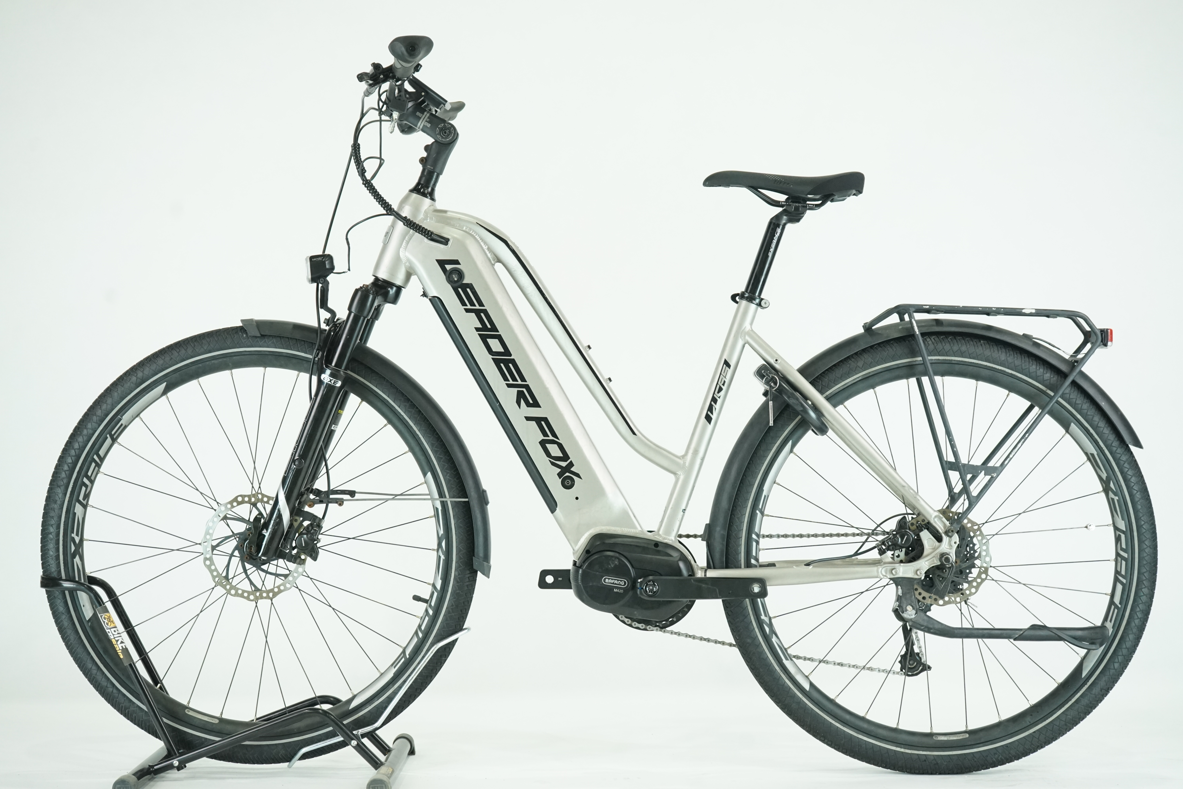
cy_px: 394
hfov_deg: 35.1
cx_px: 592
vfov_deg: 23.8
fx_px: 1873
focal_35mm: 57
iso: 2500
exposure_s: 1/200
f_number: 6.3
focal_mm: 57
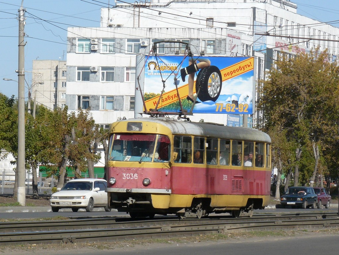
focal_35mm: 168
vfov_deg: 8.8
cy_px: 128
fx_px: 1646
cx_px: 170
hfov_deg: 11.8
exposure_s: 1/400
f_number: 6.3
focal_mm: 28
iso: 100
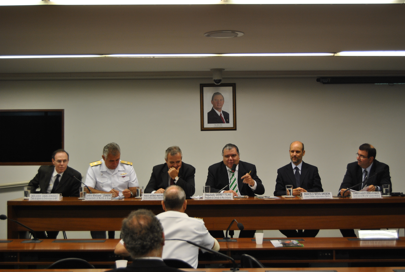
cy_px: 136
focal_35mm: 60
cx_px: 202
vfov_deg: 22.7
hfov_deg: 33.3
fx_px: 676
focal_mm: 40
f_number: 5
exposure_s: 1/30
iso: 250
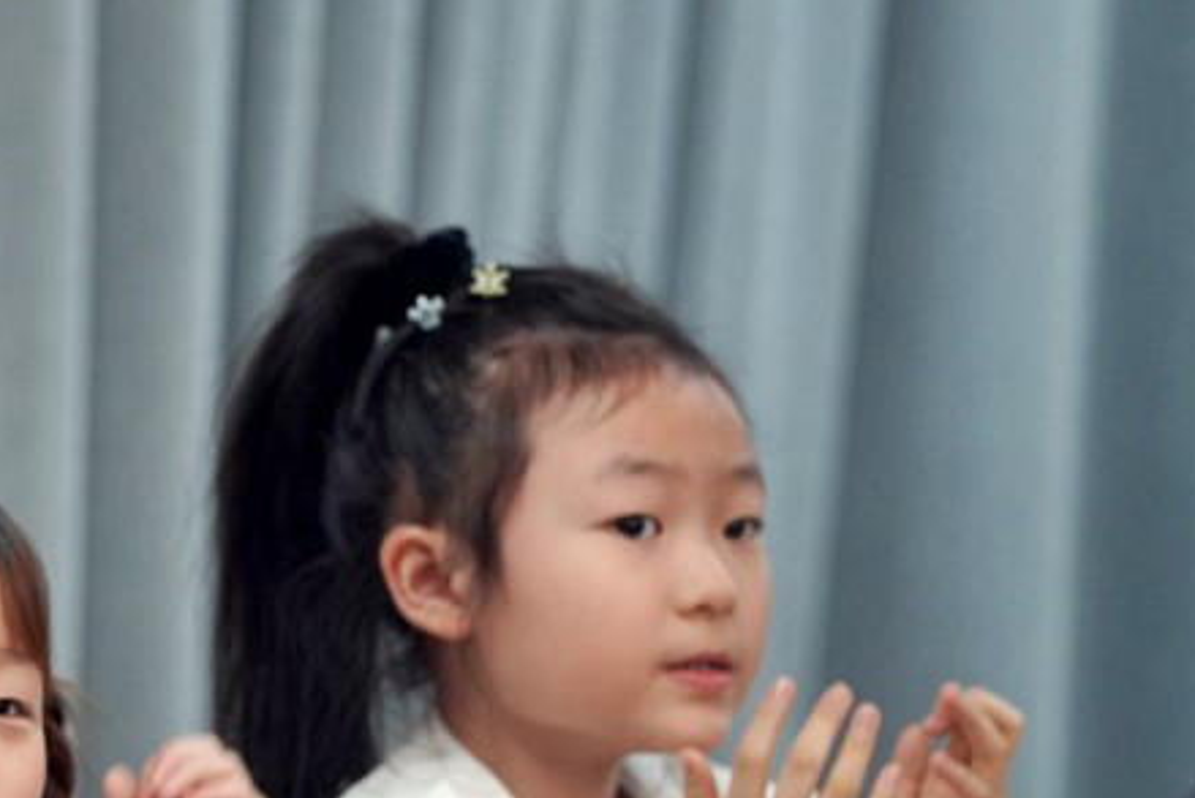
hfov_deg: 5.0
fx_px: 13613
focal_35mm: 410
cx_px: -3
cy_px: 703
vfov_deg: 3.4
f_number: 4
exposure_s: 1/250
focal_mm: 200
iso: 1600
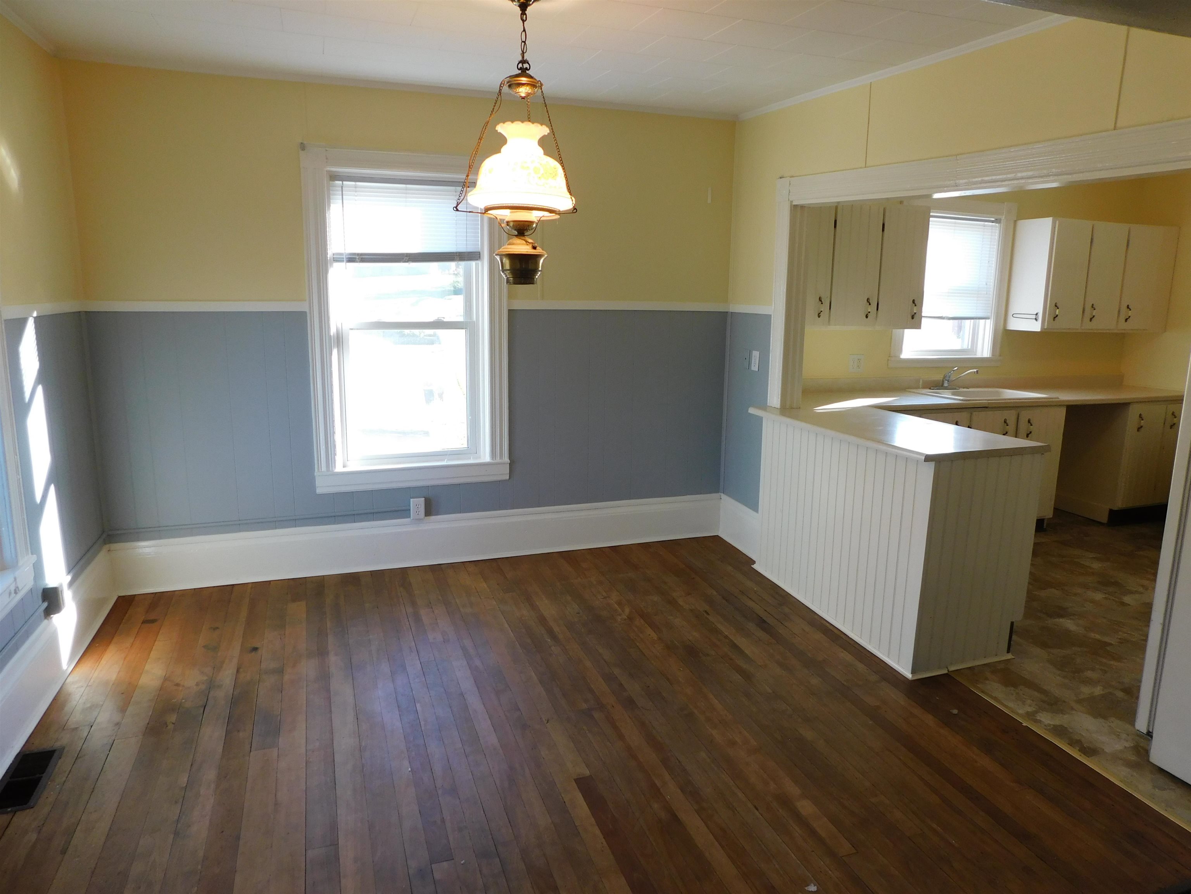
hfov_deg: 73.9
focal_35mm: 23
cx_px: 596
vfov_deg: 58.9
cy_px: 447
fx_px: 791
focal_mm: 4
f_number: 3
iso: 125
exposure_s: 1/40
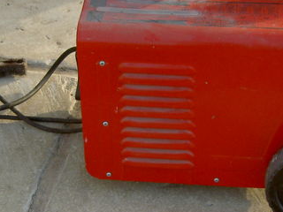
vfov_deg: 12.1
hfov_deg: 16.1
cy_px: 140
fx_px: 997
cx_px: 88
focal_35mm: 122
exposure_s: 1/200
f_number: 2.8
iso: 100
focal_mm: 8
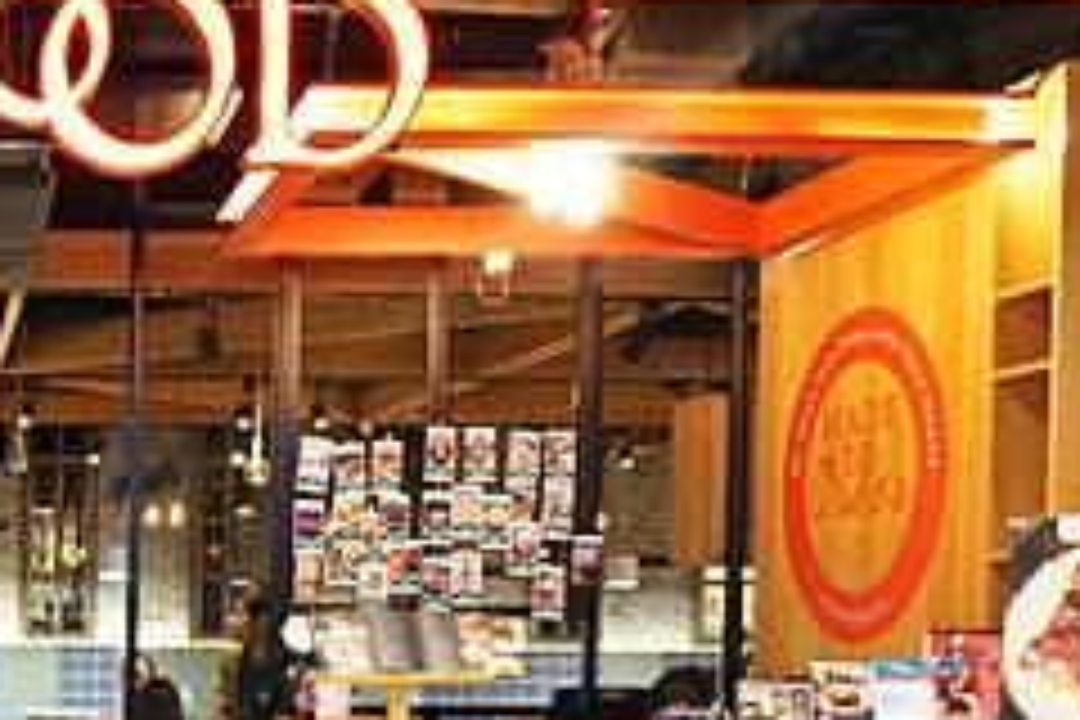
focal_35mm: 60
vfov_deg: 22.1
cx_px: -63
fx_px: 1800
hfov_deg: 30.4
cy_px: 657
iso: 1000
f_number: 3.5
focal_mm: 16
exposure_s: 1/15
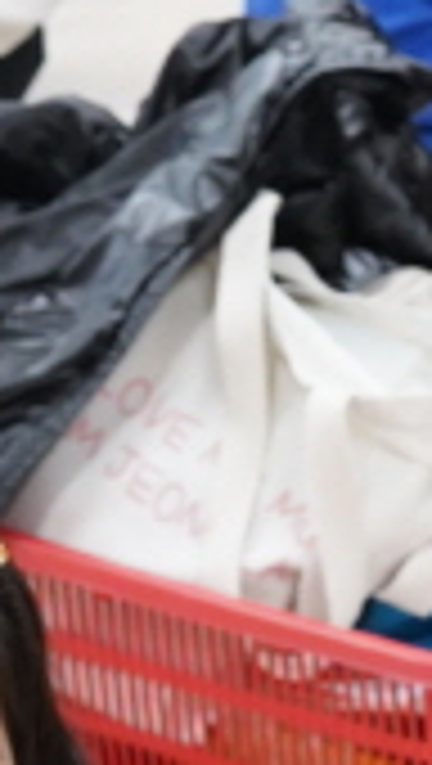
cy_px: 1598
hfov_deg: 4.8
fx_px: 5096
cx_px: 441
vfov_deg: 8.1
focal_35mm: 251
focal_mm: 34
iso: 2500
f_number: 7.1
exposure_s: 1/40
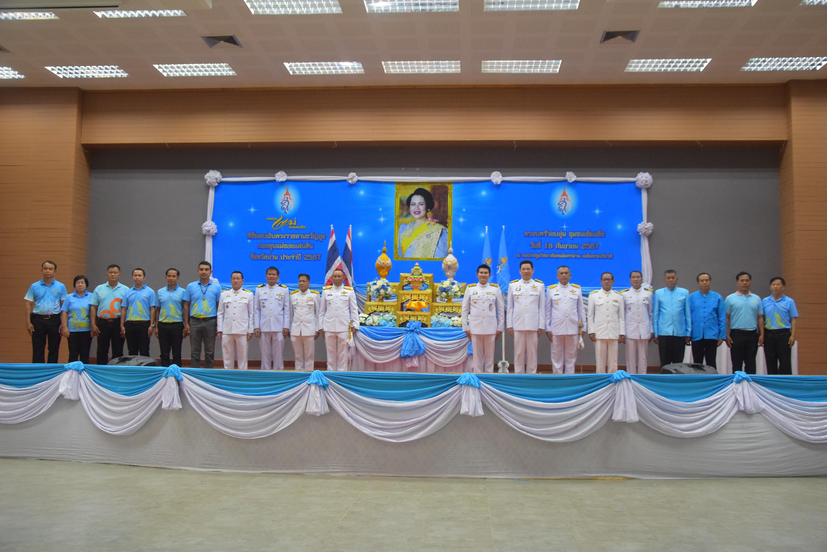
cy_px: 276
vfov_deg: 36.9
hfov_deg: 53.1
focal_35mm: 36
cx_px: 414
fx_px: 827
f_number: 5
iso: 2500
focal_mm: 24
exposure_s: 1/160
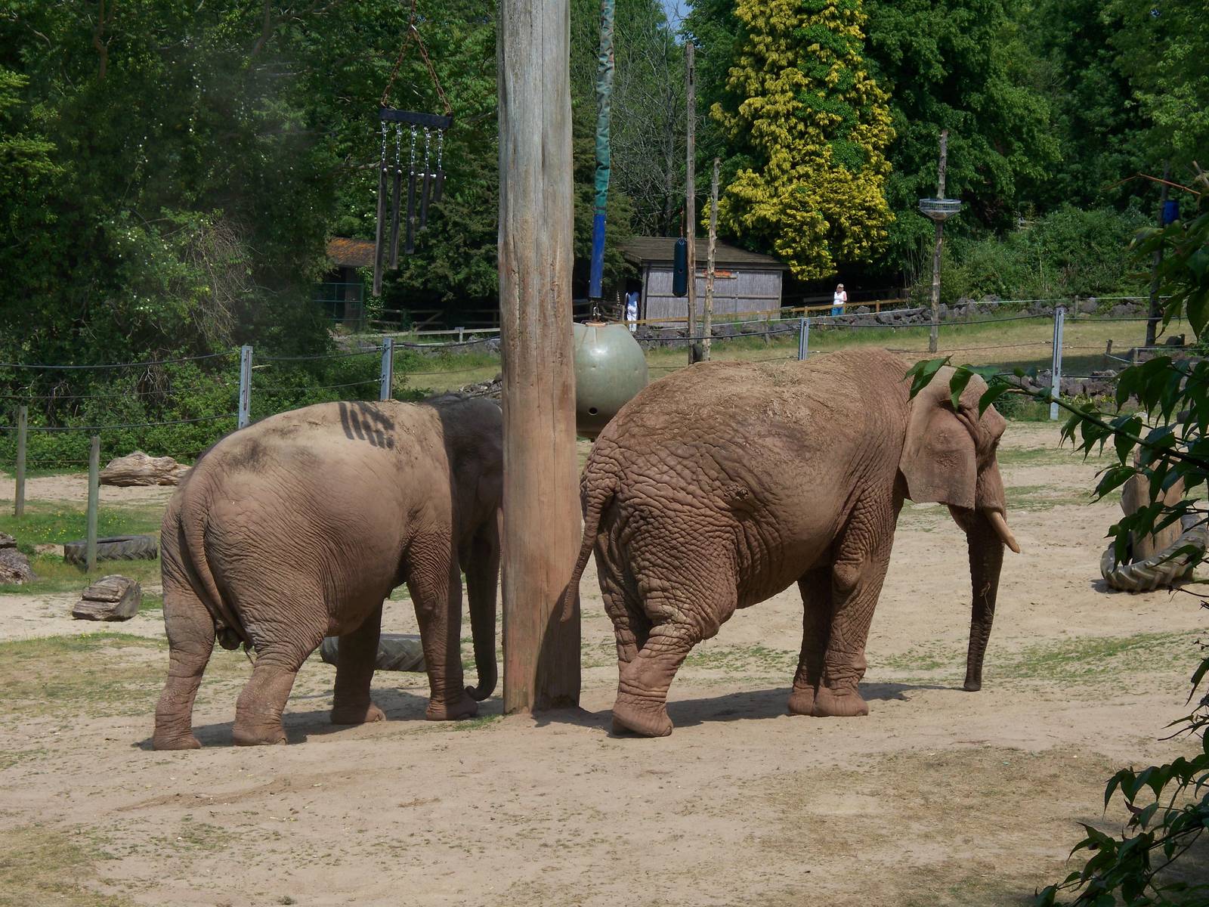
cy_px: 454
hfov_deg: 18.7
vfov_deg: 14.1
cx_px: 604
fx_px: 3667
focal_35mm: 105
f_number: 6.3
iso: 64
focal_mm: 22.05
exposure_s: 1/320
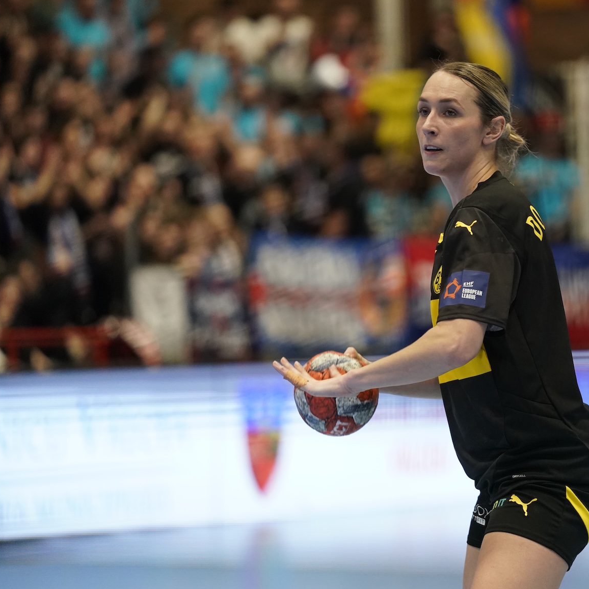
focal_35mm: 294
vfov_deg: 6.0
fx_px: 5660
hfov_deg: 6.0
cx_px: 494
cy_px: 264
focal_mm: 200
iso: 3200
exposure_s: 1/800
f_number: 2.8
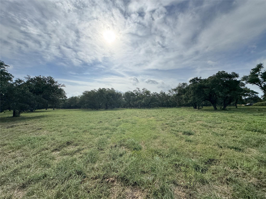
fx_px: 108
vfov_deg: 85.7
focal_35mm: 14
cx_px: 133
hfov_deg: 102.1
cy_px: 100
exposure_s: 1/2674
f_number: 2.2
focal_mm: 2.22
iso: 50
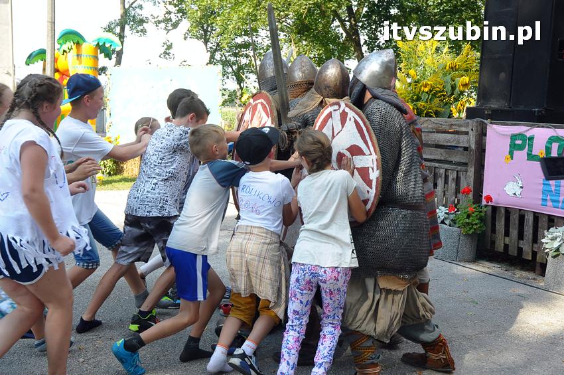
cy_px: 188
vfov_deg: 26.4
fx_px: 798
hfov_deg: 38.9
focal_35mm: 51
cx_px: 282
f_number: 9
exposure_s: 1/320
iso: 640
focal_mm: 34
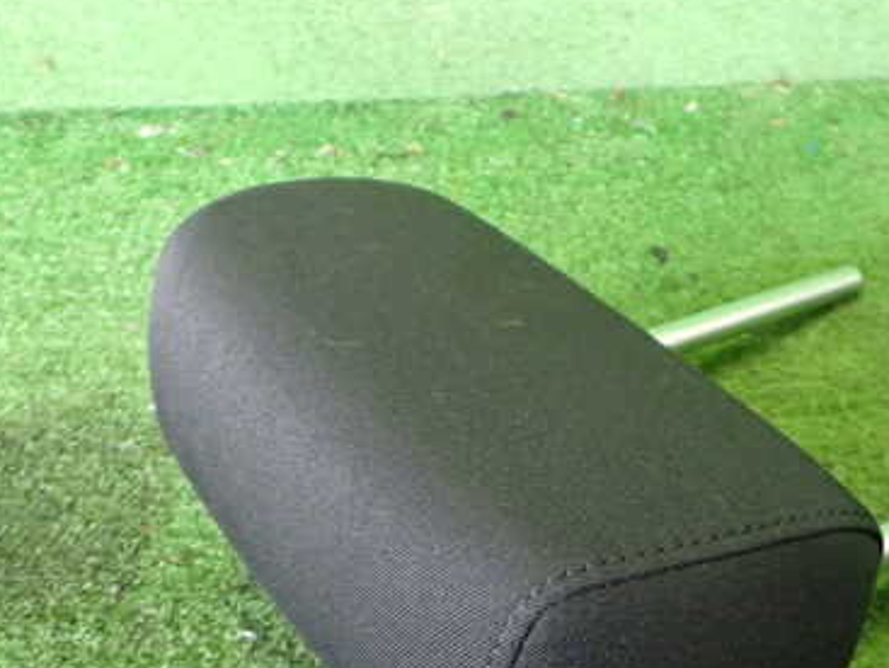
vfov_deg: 29.5
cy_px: 450
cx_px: 596
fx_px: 1260
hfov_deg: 38.4
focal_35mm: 49
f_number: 2.3
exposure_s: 1/30
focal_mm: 5.4
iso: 640
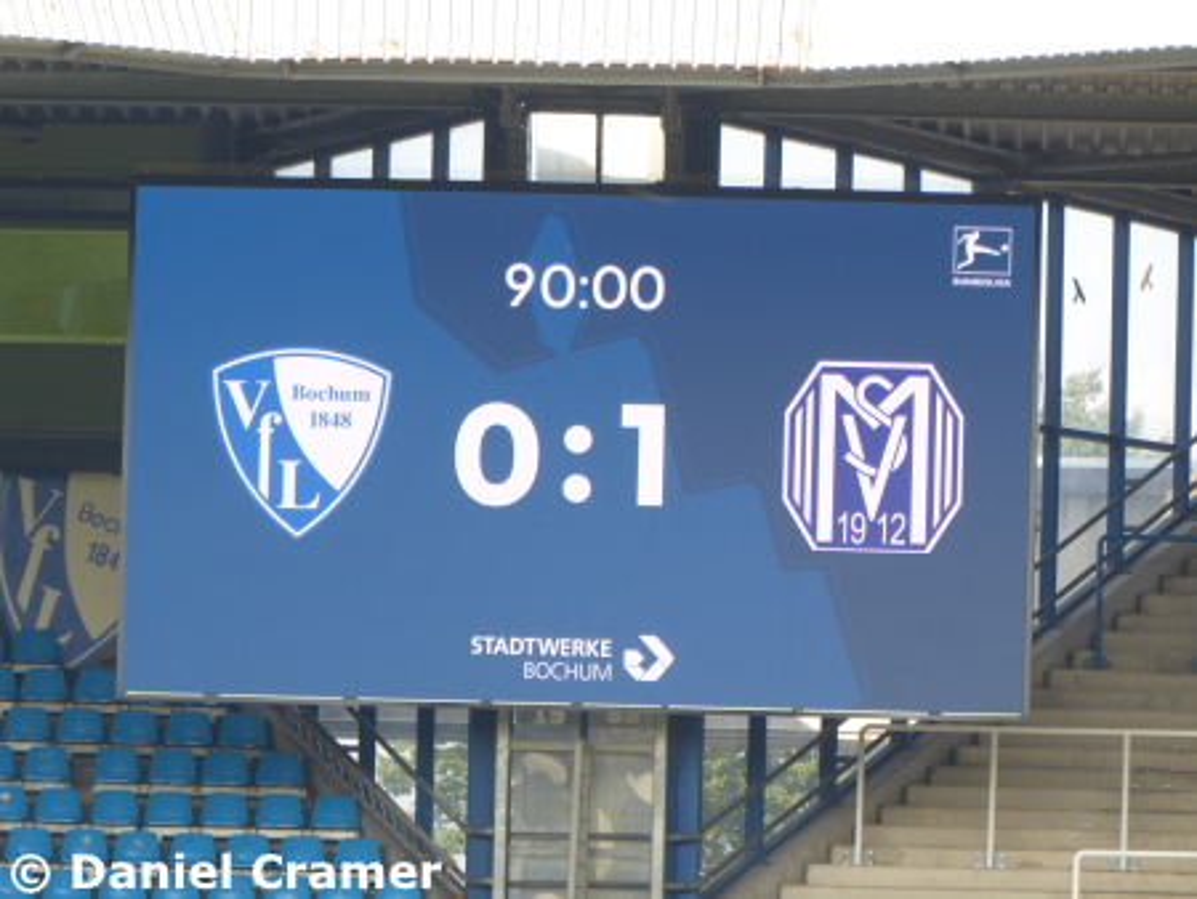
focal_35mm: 431
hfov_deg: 4.6
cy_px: 450
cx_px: 598
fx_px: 14912
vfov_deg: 3.5
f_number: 6
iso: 100
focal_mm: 77.3
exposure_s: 1/100
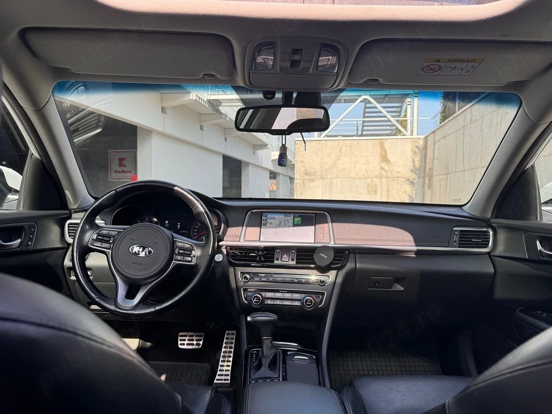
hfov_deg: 71.6
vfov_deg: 56.8
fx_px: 383
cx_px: 276
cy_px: 207
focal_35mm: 24
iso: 80
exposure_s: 1/912
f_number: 1.78
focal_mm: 6.86
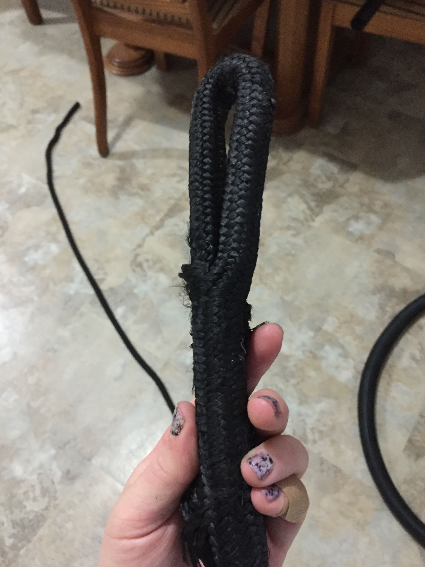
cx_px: 218
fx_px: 491
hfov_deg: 46.8
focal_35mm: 30
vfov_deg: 60.0
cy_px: 291
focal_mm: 4.15
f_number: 2.2
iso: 500
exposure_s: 1/15
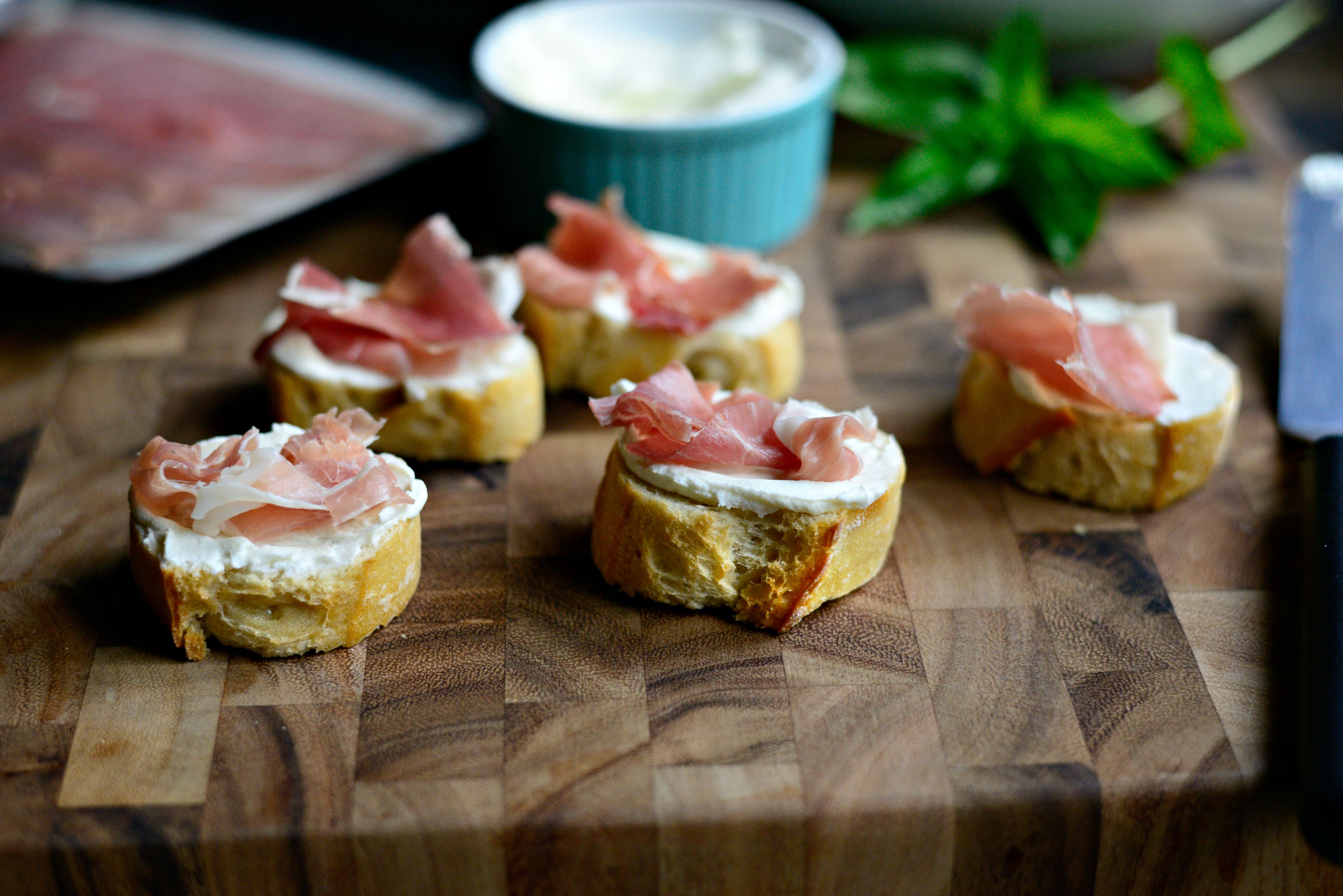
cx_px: 672
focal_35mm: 50
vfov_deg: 27.0
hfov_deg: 39.6
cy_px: 448
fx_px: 1866
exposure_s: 1/640
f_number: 2.8
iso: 1400
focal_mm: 50
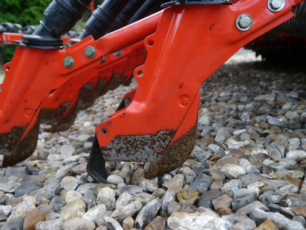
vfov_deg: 39.7
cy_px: 115
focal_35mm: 36
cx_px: 153
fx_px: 318
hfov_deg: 51.4
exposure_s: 1/80
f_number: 4
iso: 160
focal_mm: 18
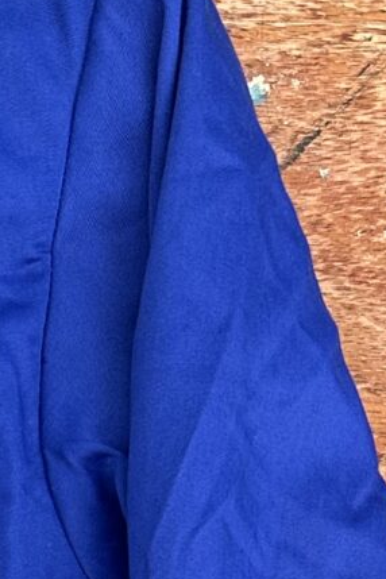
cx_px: -723
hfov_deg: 8.0
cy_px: 1149
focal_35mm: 149
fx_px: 2396
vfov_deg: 12.2
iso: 80
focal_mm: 6.86
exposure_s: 1/803
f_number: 1.78
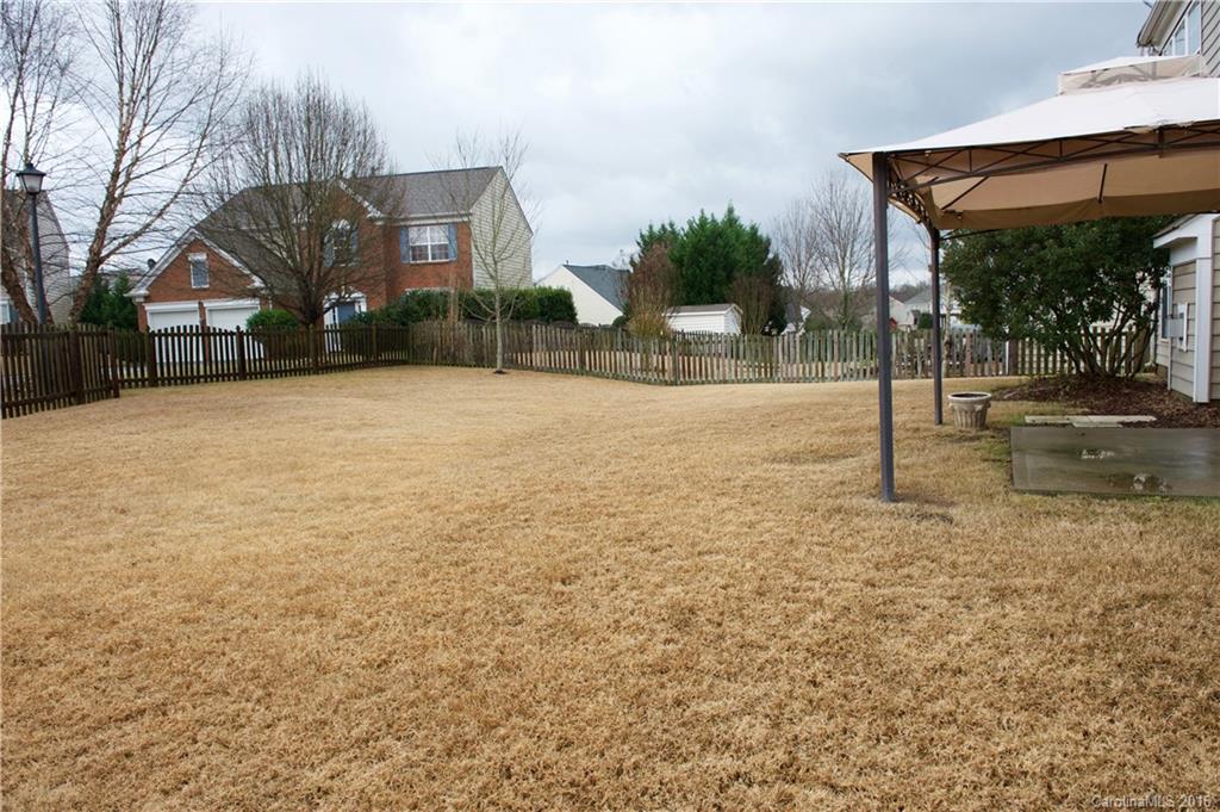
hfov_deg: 73.8
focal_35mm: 24
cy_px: 406
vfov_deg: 53.1
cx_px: 610
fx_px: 813
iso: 800
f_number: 8
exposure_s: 1/250
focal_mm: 24
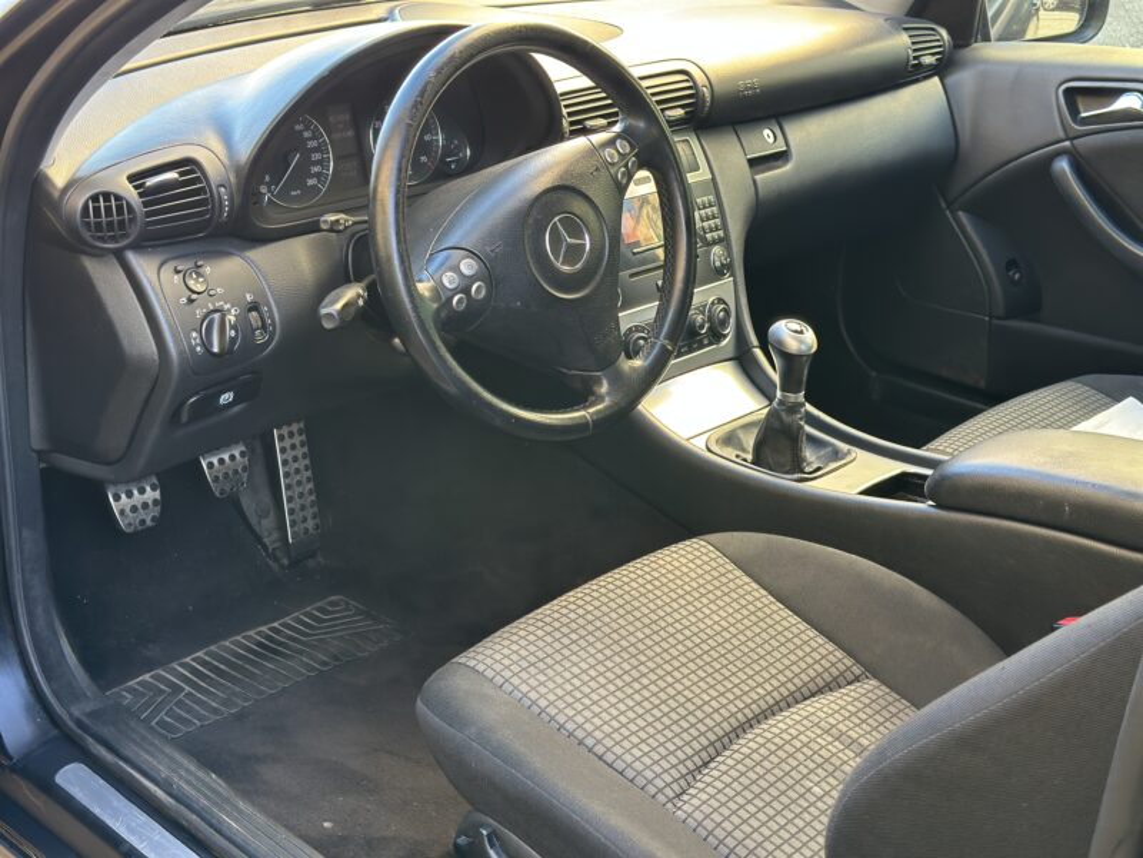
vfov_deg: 30.3
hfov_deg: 39.7
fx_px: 1585
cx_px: 572
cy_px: 429
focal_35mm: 48
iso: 100
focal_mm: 6.86
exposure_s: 1/60
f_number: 1.78
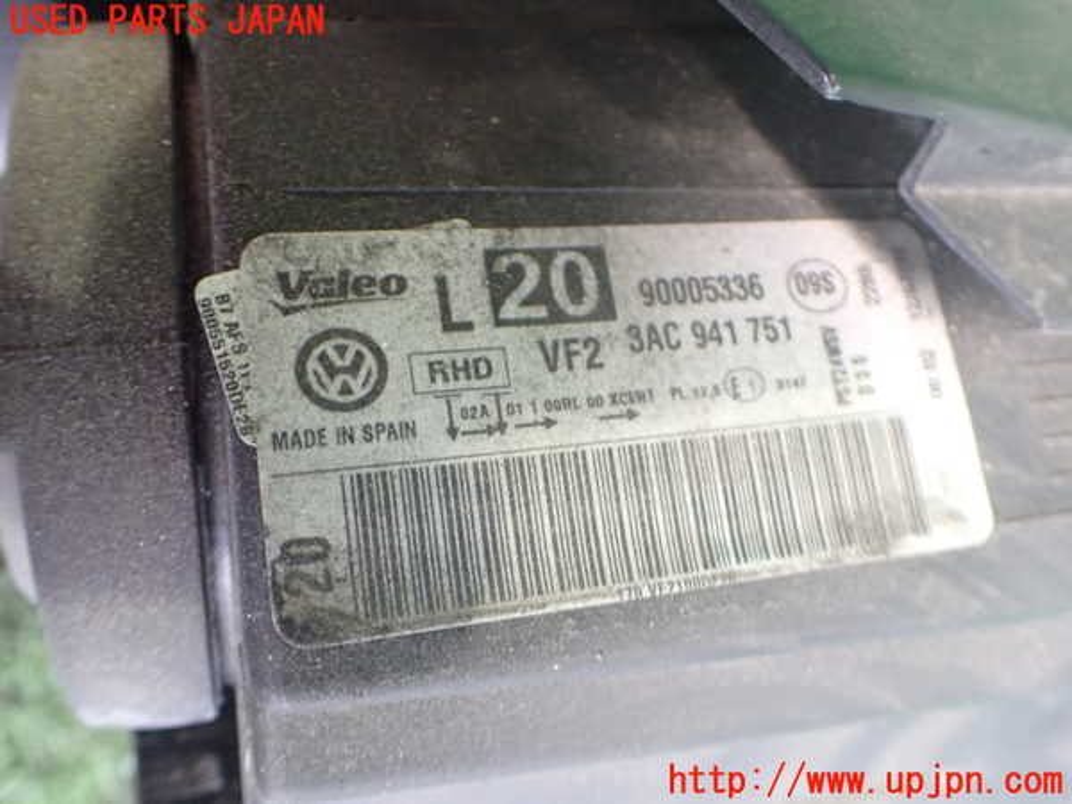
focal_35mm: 30
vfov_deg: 46.8
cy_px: 402
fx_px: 929
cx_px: 536
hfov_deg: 60.0
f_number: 2.3
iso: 1000
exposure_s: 1/30
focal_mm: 5.4
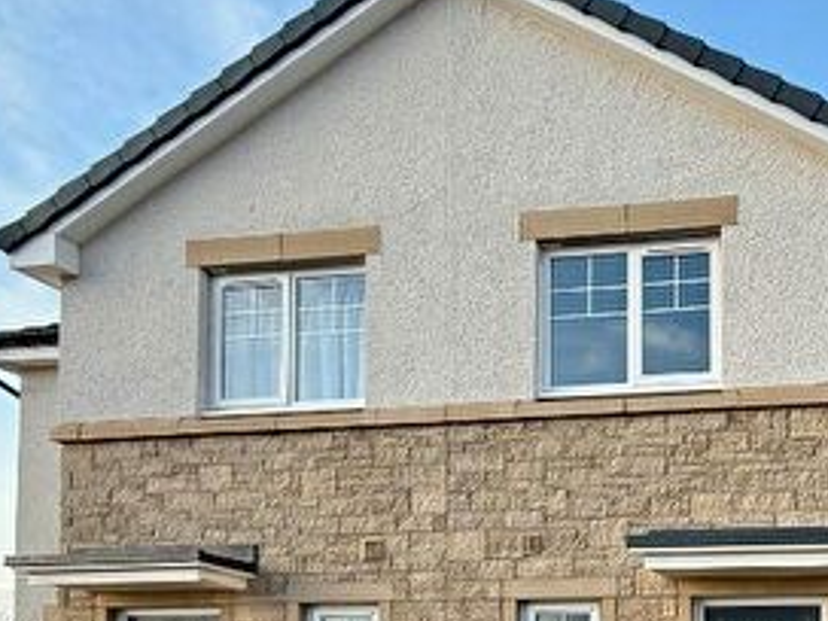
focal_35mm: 36
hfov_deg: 45.4
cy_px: 662
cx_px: 779
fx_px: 861
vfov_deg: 34.8
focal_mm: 2.22
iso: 50
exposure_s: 1/490
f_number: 2.2
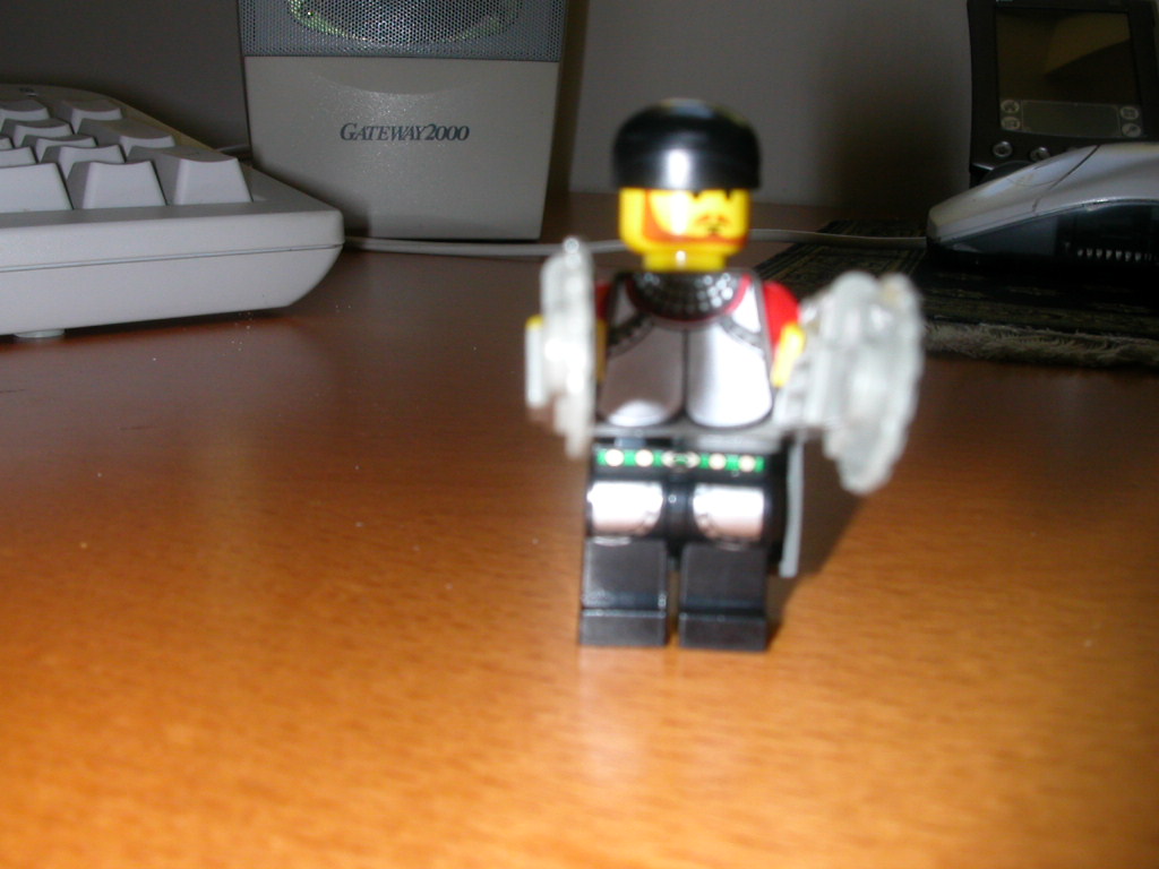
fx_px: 1239
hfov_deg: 50.1
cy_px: 434
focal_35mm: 37
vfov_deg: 38.7
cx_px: 580
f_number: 4.5
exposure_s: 1/59.9
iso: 100
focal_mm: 5.6
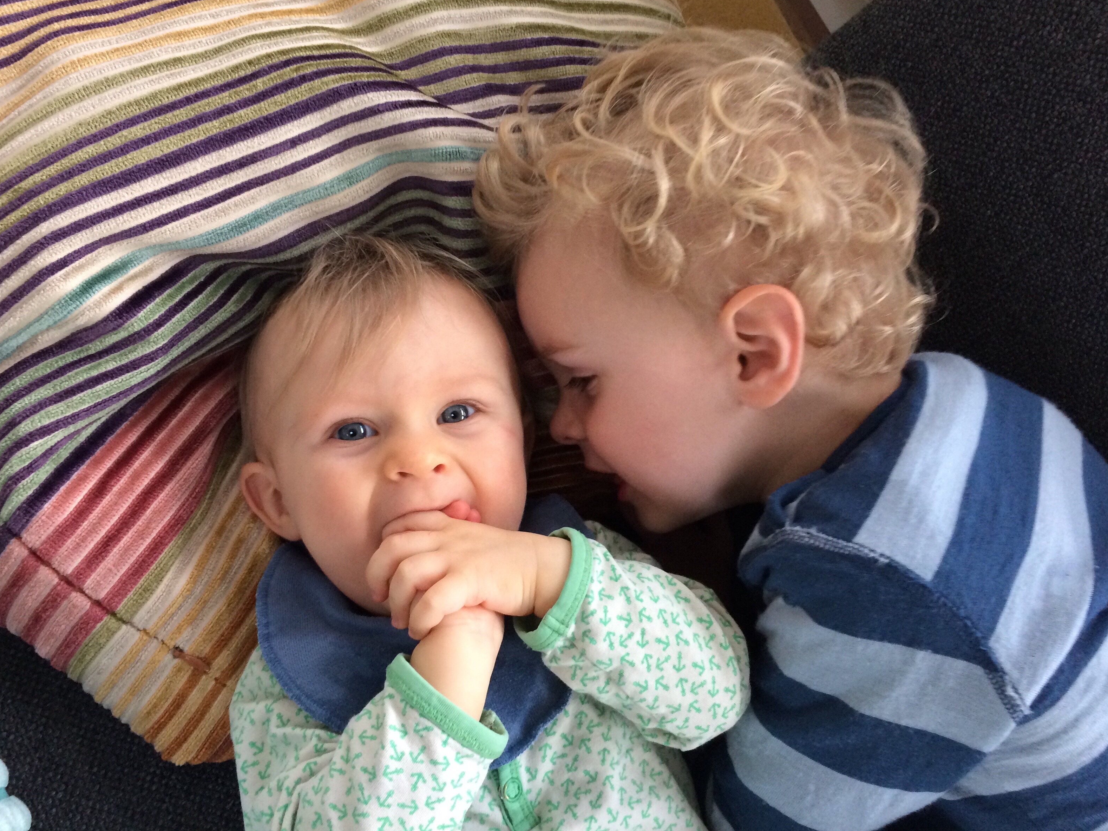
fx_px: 960
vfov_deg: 46.8
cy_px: 403
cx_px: 549
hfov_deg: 60.0
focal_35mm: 30
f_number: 2.2
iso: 80
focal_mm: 4.15
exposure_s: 1/33
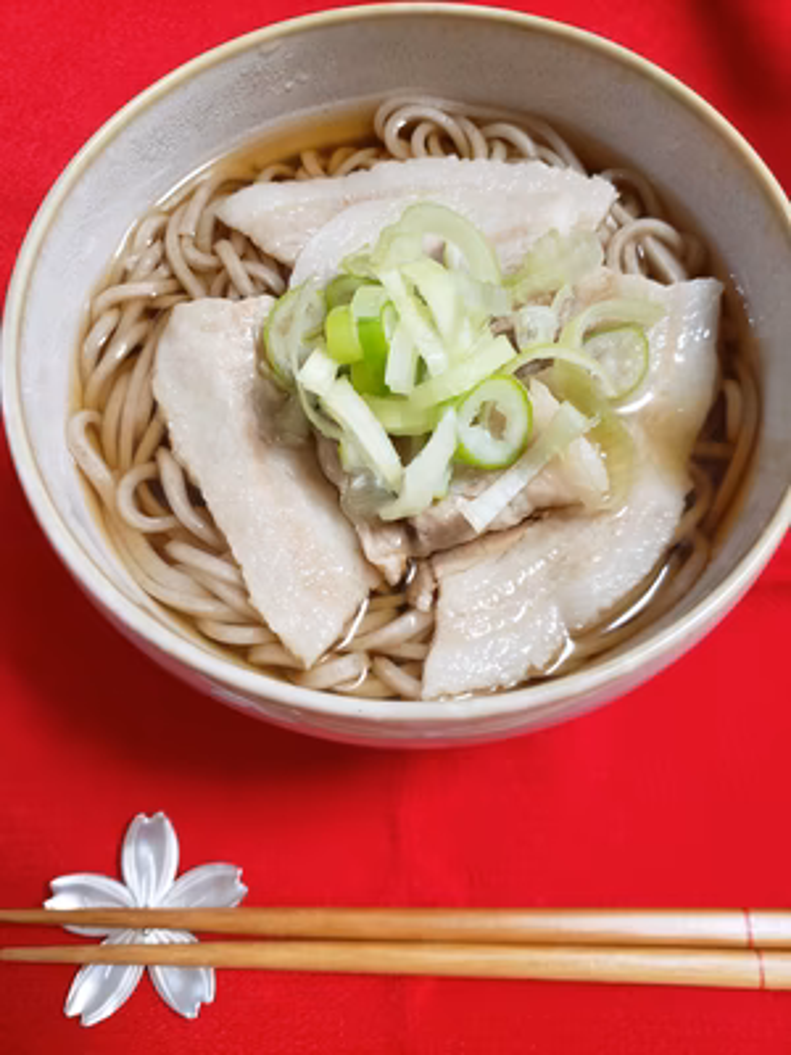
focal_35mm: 26
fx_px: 792
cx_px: 396
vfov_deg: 67.3
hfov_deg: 53.1
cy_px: 528
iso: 250
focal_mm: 4.3
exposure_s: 1/50
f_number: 1.5
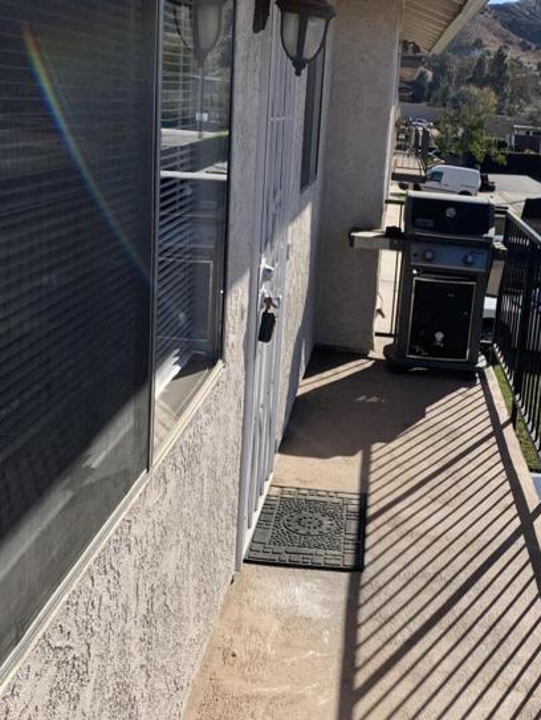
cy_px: 339
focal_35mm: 49
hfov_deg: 29.3
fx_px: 1020
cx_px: 404
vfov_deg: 38.9
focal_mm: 4.25
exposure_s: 1/2309
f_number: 1.8
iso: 25
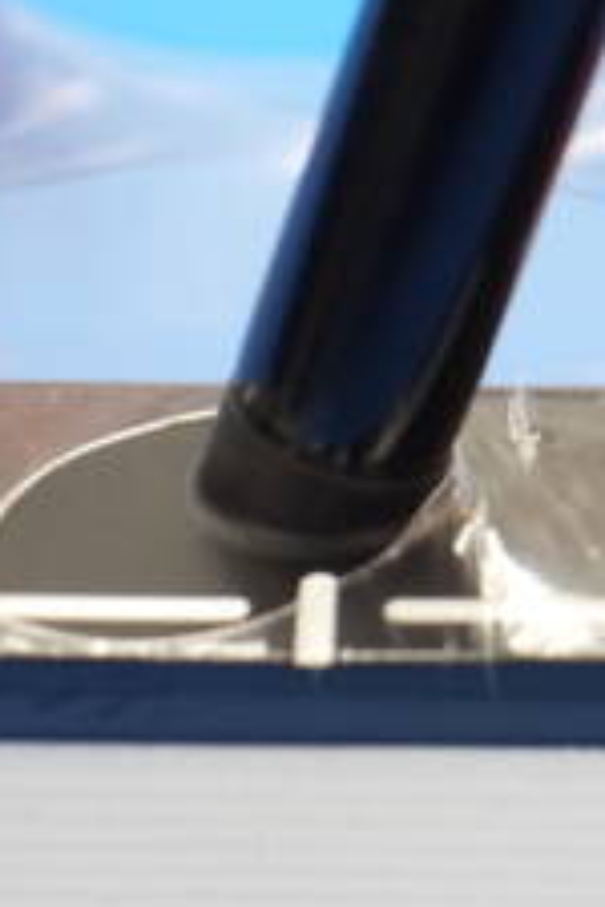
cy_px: 959
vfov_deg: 8.2
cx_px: 282
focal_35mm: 248
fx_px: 6251
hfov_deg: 5.5
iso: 800
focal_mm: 42
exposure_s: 1/80
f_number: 5.6
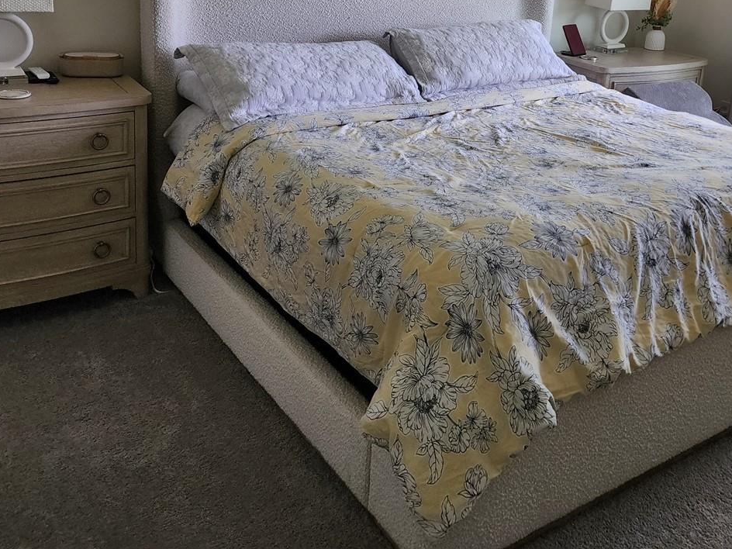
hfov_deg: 47.2
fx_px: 825
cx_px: 478
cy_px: 85
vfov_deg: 35.2
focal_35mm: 39
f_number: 1.8
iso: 125
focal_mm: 6.4
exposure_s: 1/180
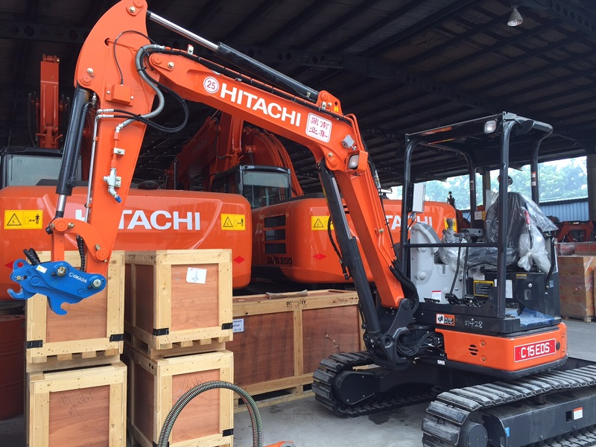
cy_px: 224
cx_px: 298
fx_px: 499
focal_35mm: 29
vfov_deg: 48.2
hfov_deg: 61.7
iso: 32
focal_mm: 4.15
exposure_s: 1/60
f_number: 2.2
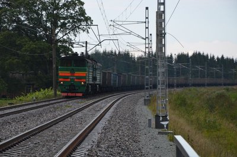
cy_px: 78
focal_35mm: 158
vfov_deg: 8.7
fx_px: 1035
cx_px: 118
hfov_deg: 13.1
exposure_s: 1/250
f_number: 8
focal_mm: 105
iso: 200
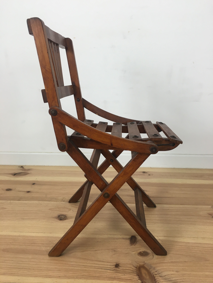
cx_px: 106
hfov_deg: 48.2
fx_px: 238
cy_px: 142
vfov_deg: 61.7
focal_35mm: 29
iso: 25
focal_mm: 4.15
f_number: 2.2
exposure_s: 1/33
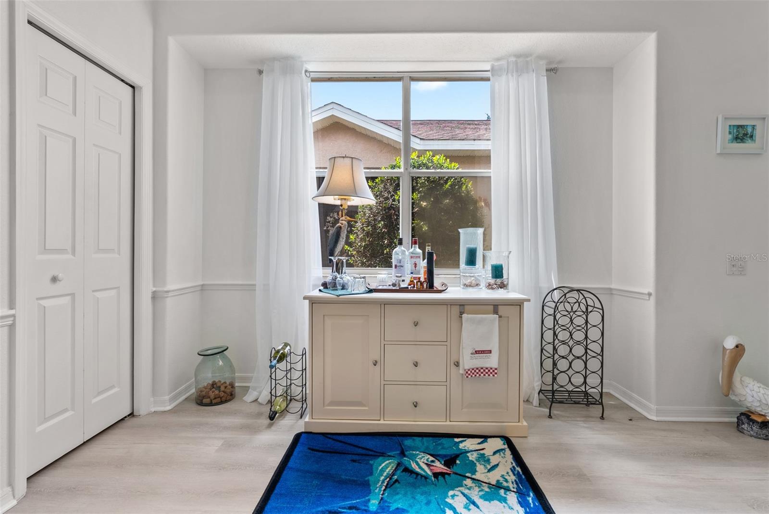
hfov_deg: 96.7
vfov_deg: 73.8
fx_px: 342
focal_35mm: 16
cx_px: 384
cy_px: 257
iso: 250
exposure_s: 1/10
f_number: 9
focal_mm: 16
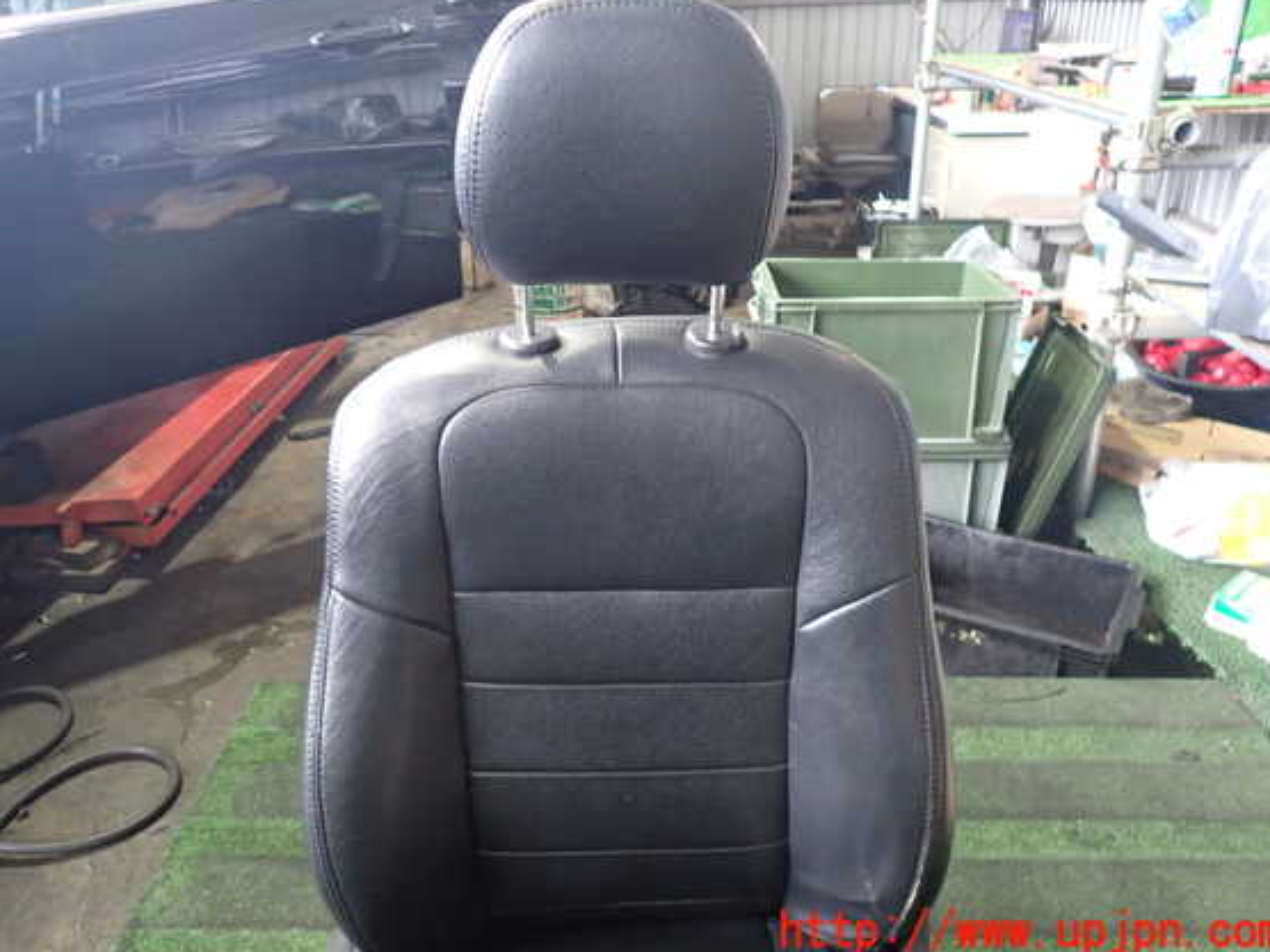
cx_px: 610
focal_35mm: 27
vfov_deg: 51.3
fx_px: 991
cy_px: 447
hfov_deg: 65.3
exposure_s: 1/30
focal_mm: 4.5
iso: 500
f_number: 2
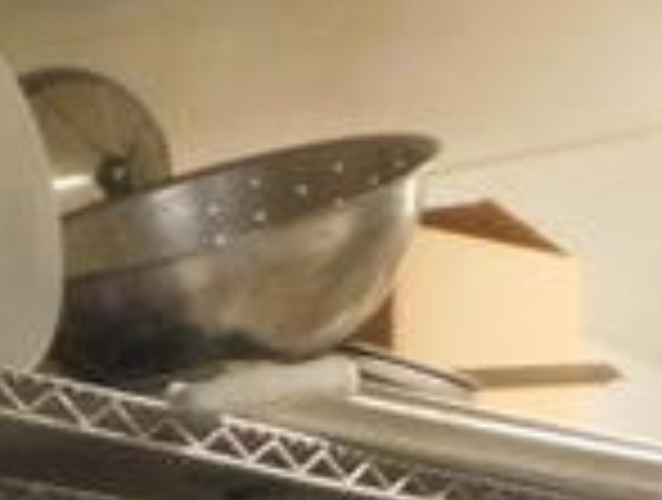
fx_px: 2991
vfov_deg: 9.1
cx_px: -216
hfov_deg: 12.2
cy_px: 896
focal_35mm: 156
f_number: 3
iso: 280
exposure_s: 1/30
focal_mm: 4
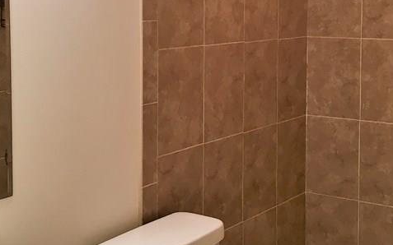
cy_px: 50
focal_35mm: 66
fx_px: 707
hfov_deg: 31.0
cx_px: 232
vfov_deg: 19.5
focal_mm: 4.15
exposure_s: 1/30
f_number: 2.2
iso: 25
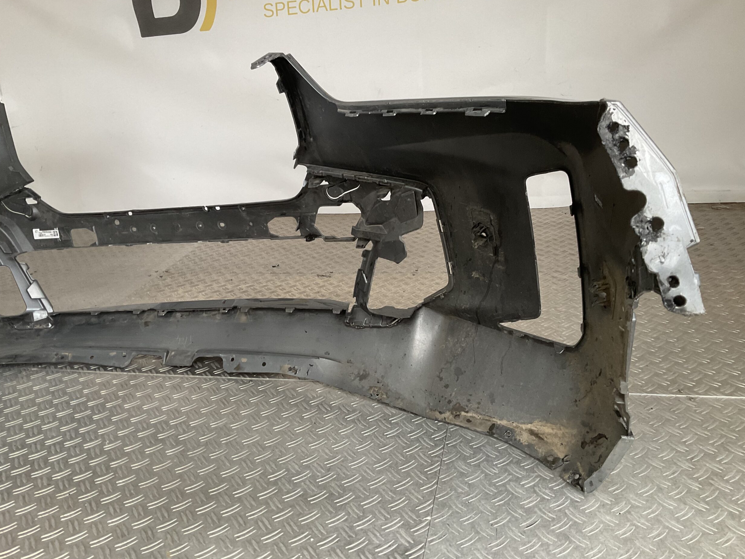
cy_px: 271
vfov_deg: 46.8
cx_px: 377
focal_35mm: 30
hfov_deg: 60.0
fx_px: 646
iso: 80
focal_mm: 3
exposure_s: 1/60
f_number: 1.8
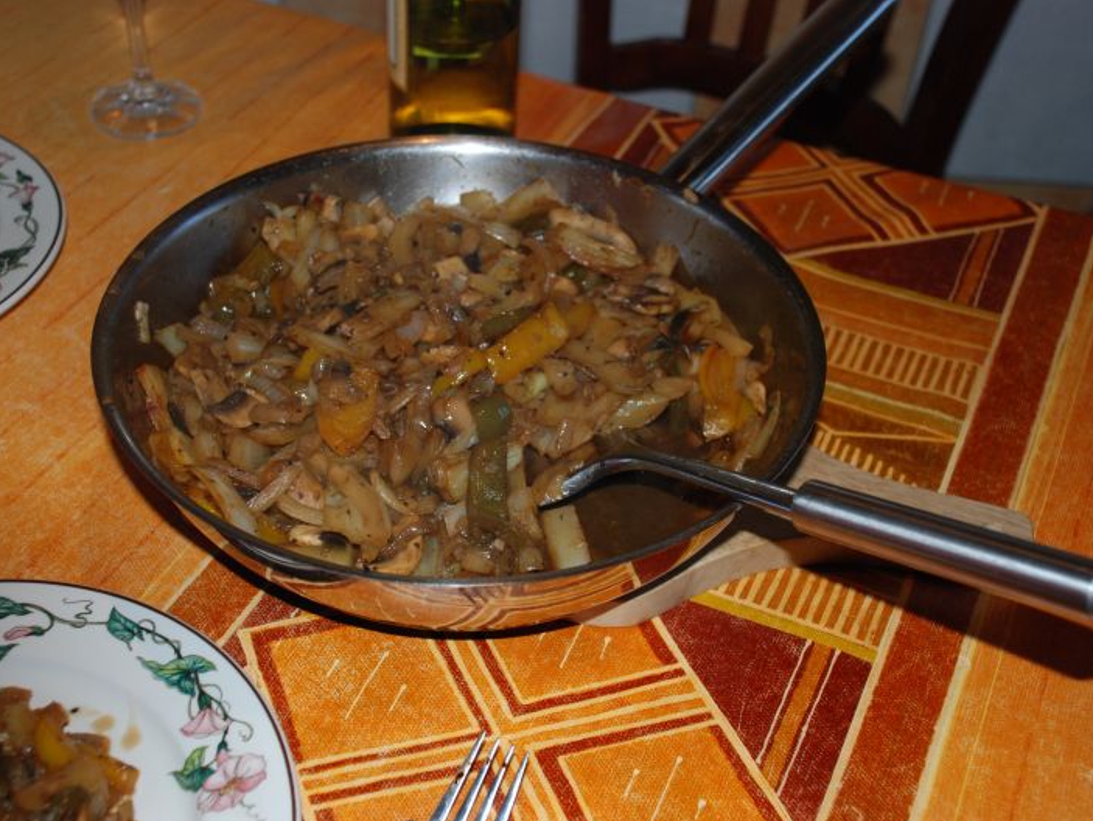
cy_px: 415
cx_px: 519
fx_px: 1453
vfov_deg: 31.5
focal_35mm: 46
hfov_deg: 41.2
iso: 400
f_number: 4
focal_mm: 28
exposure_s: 1/60
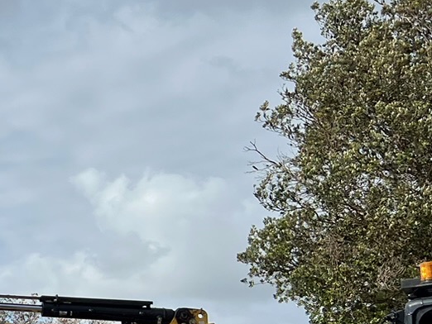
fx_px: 1274
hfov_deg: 15.7
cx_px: -397
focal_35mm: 102
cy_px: 303
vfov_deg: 14.3
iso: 50
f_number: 1.5
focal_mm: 5.7
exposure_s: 1/6579
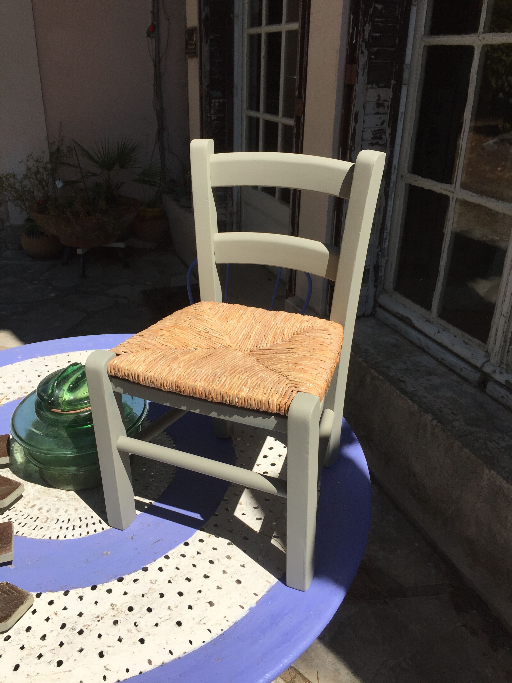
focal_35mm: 29
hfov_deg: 48.2
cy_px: 342
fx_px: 572
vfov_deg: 61.7
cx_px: 256
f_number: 2.2
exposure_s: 1/2198
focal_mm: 4.15
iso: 32
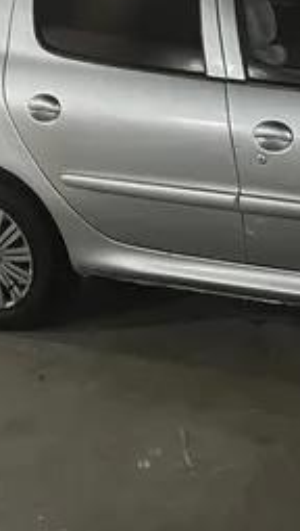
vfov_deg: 29.0
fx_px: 1001
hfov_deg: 16.1
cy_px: 98
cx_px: 400
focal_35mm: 71
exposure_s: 1/33
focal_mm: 5.1
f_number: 1.6
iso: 640
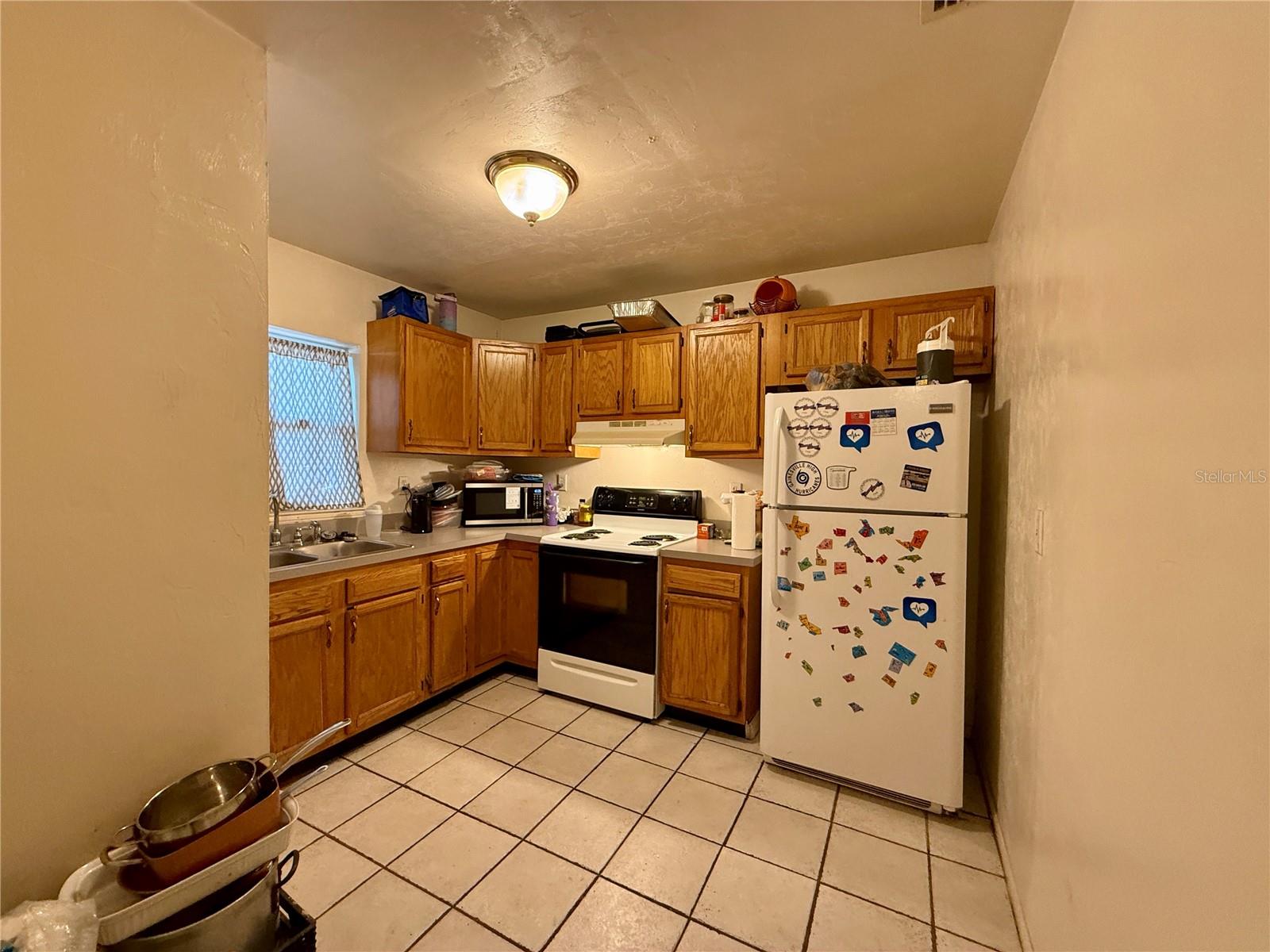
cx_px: 635
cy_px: 476
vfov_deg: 85.7
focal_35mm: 14
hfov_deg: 102.1
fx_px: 514
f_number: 2.2
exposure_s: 1/60
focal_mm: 2.22
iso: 320
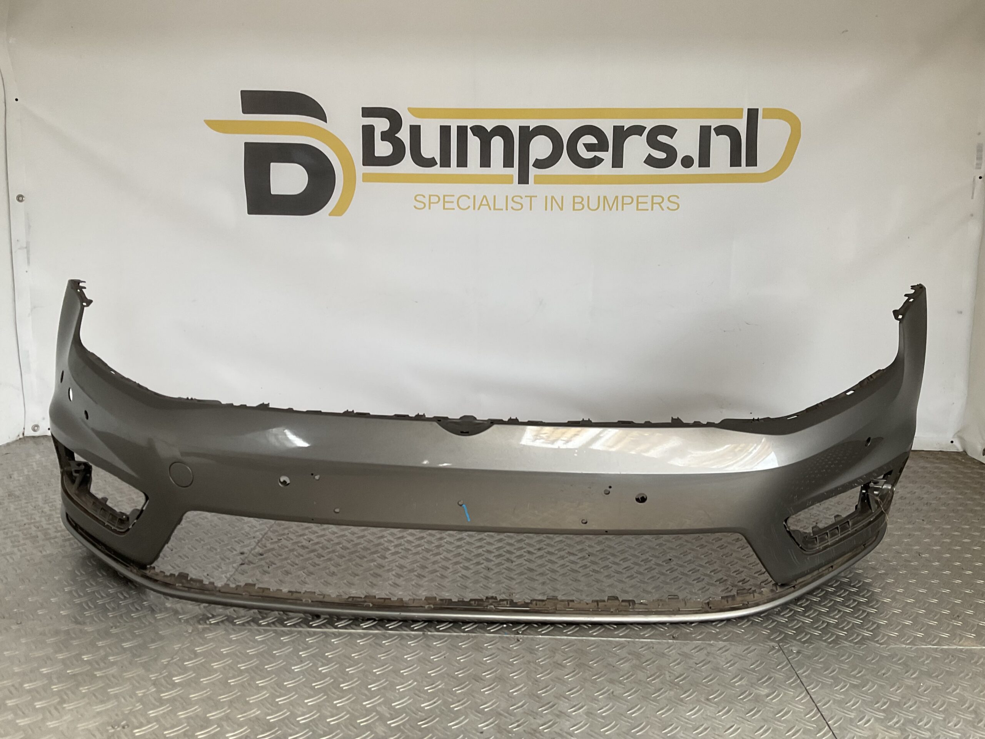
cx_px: 492
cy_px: 370
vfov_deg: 48.2
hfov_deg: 61.7
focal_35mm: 29
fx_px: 825
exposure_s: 1/60
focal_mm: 3
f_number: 1.8
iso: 40
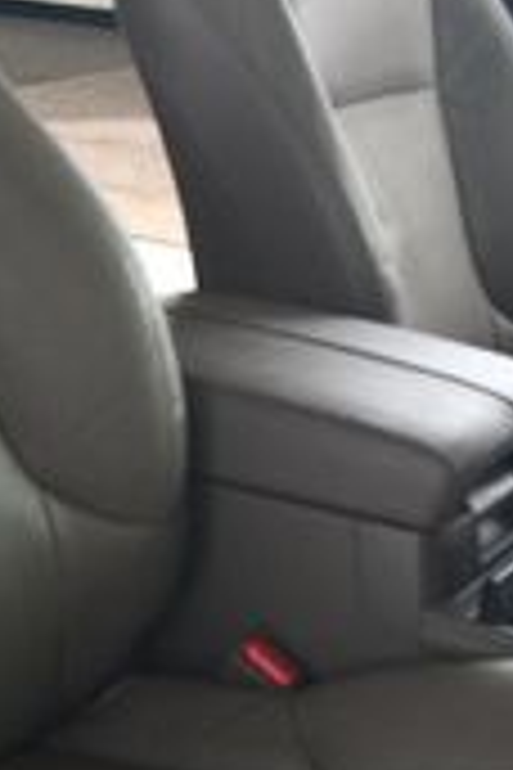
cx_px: 58
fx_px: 2159
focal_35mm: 101
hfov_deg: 13.4
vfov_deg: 20.2
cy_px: 419
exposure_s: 1/160
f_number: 5
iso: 100
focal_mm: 18
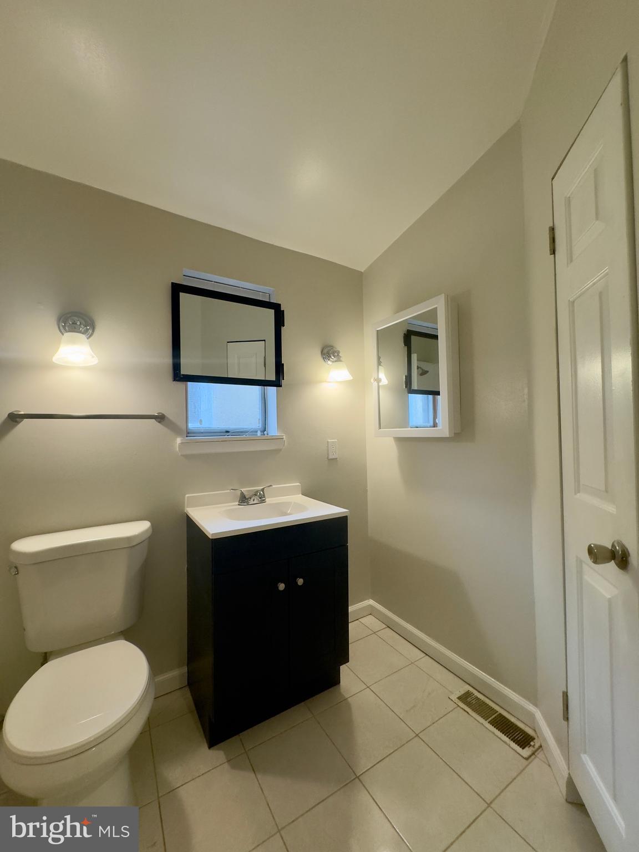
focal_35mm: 14
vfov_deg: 102.1
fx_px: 345
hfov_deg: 85.7
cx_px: 320
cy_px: 426
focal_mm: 2.22
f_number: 2.2
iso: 200
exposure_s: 1/120
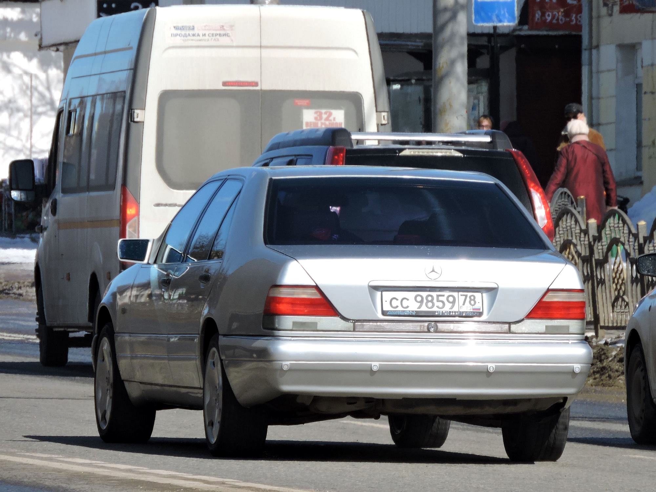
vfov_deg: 3.0
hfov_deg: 4.0
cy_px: 246
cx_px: 328
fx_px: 9475
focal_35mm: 500
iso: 100
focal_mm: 89.6
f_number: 5.6
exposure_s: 1/640
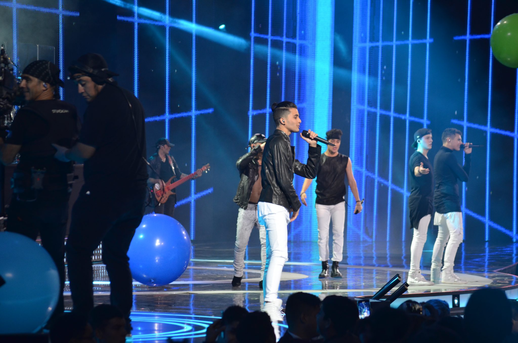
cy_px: 172
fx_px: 2261
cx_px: 259
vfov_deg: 8.7
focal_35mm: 158
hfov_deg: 13.1
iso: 800
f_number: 4.5
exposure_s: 1/125
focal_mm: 105
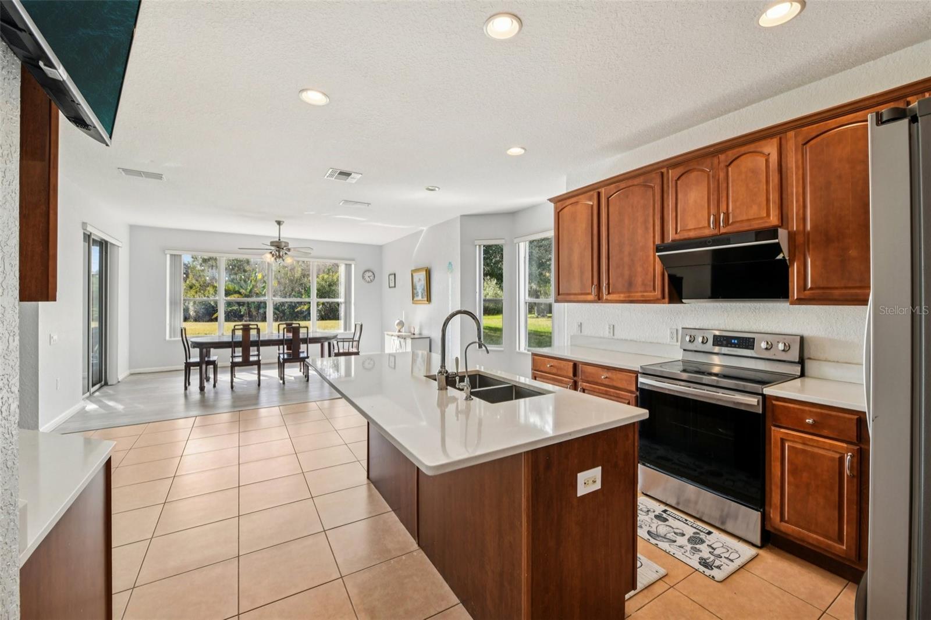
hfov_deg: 100.4
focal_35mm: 15
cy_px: 310
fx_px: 388
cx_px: 466
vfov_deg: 77.3
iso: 400
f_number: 8
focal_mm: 15
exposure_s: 1/40
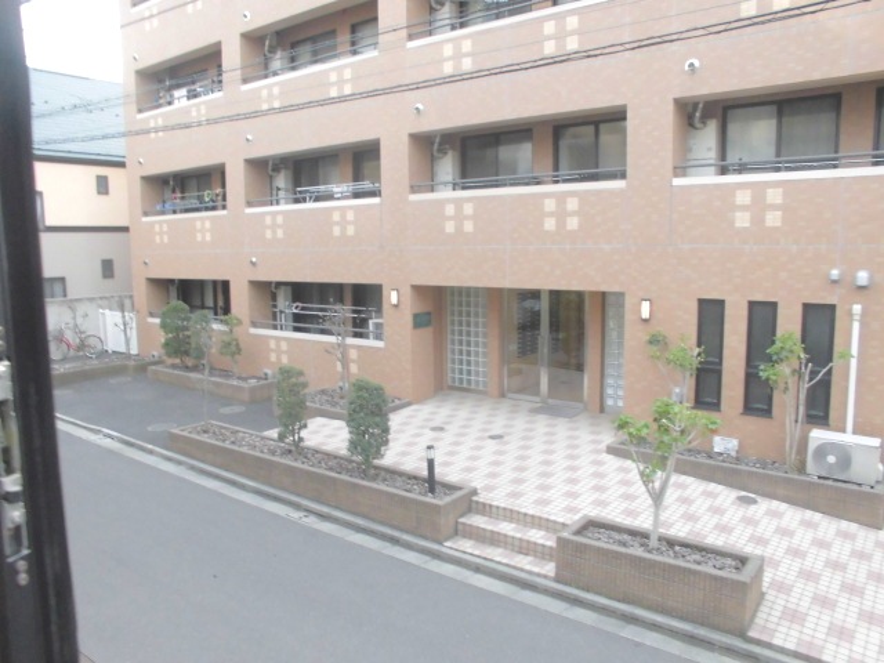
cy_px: 332
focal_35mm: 26
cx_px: 442
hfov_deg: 67.3
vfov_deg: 53.1
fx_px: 664
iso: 100
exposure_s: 1/60
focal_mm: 4.6
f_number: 3.5
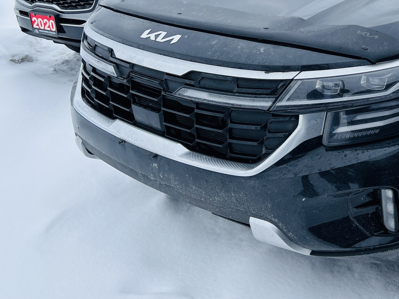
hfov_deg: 38.2
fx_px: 542
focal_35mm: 47
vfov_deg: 30.4
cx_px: 345
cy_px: 76
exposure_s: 1/1838
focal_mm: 5.7
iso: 50
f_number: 1.5
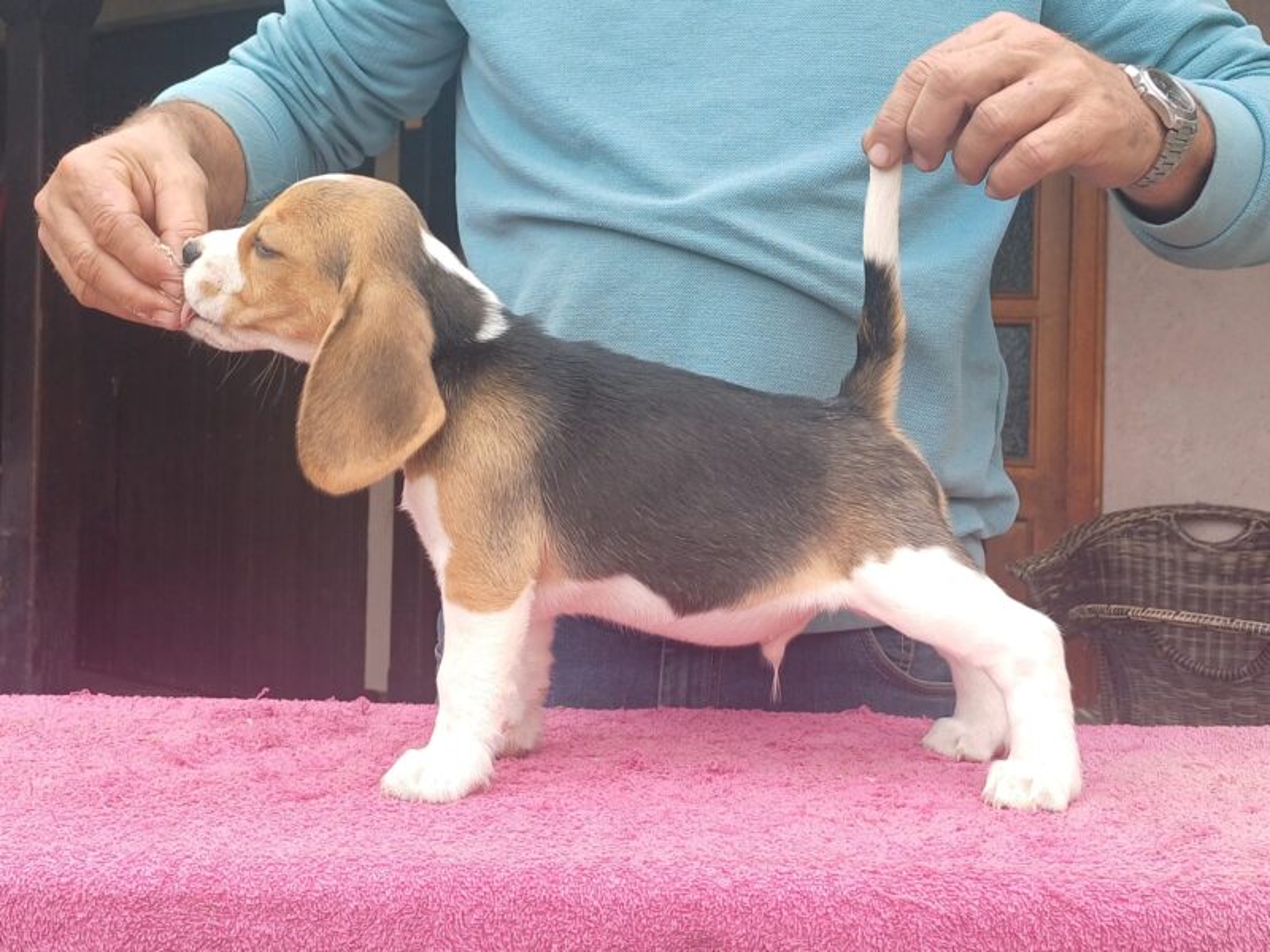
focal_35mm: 25
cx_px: 635
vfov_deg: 54.9
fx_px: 917
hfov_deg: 69.4
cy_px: 476
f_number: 1.8
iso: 50
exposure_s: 1/128
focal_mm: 4.65
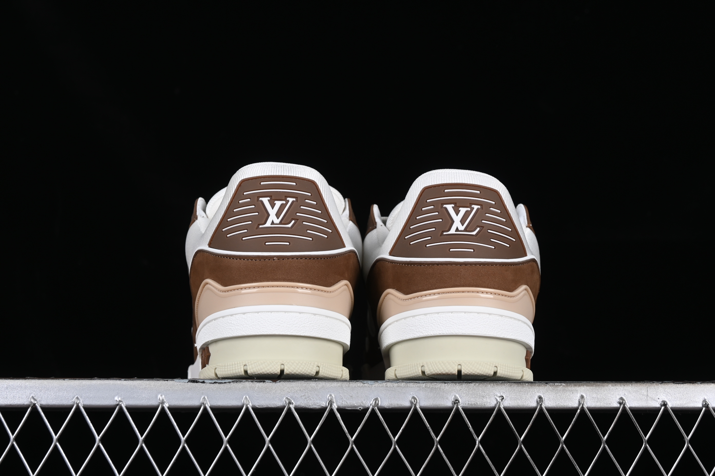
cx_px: 358
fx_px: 1489
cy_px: 238
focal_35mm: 75
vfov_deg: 18.2
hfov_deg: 27.0
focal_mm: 50
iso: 160
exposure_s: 1/80
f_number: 8
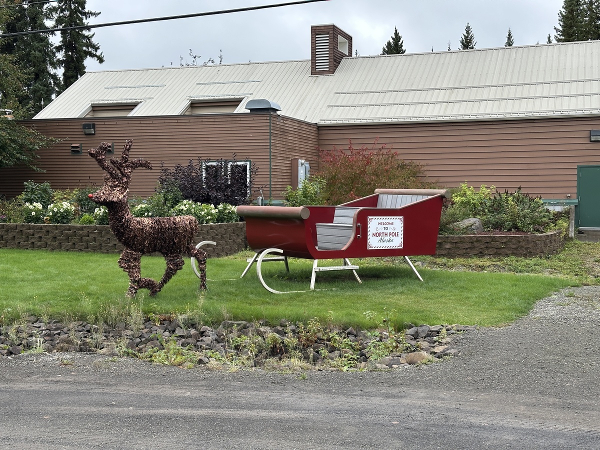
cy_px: 225
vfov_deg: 30.3
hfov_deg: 39.7
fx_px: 832
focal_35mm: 48
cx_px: 300
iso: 64
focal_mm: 6.86
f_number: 1.78
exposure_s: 1/919
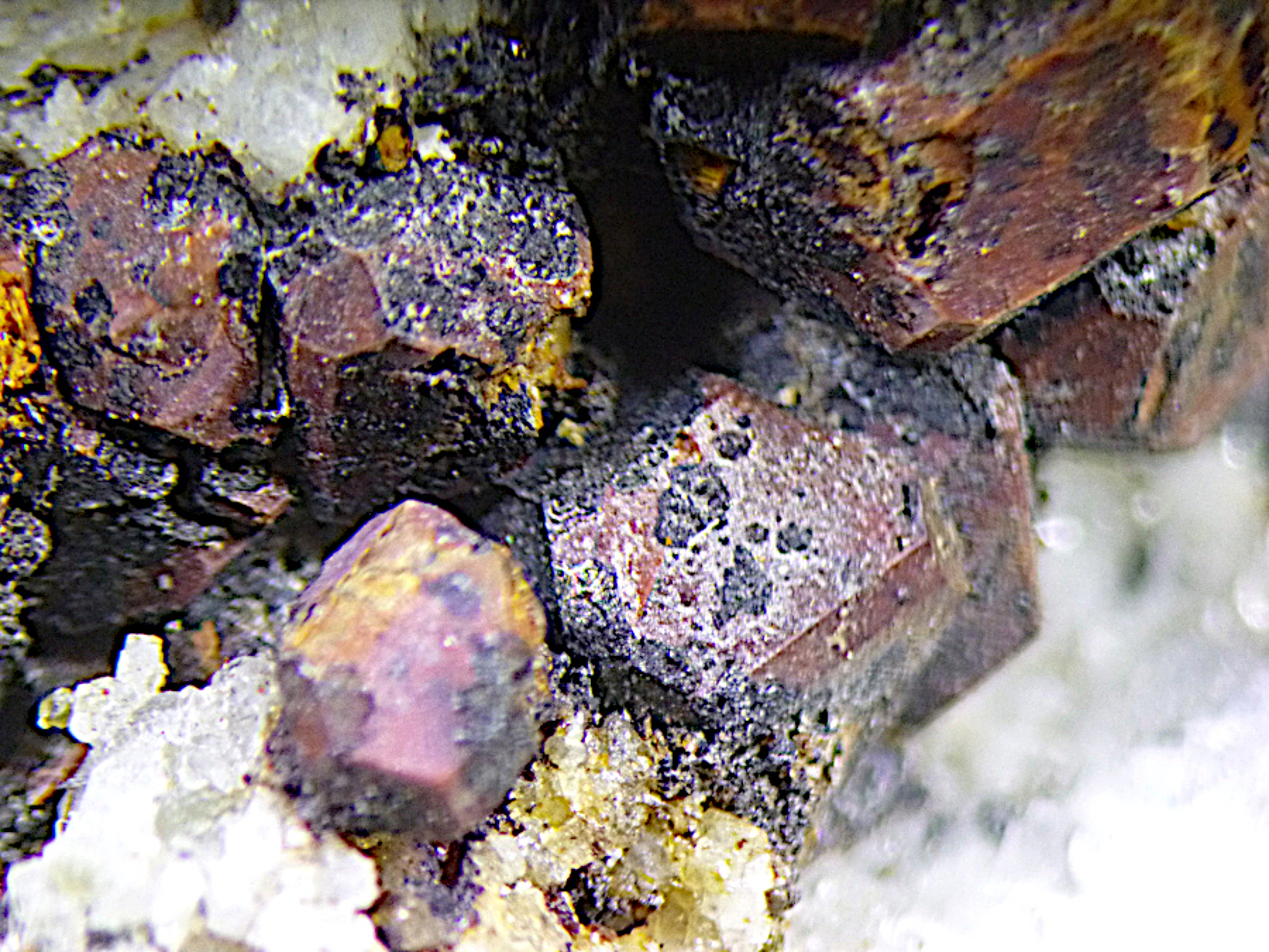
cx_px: 634
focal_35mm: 100
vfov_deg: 14.8
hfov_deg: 19.6
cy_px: 476
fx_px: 3666
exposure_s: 1/60
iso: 400
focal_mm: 18
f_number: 5.7
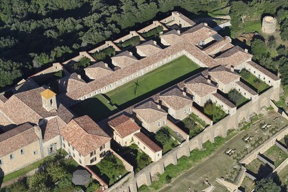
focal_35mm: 70
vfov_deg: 19.5
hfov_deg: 28.8
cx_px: 144
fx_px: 560
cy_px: 96
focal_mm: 70
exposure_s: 1/1250
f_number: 8
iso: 400
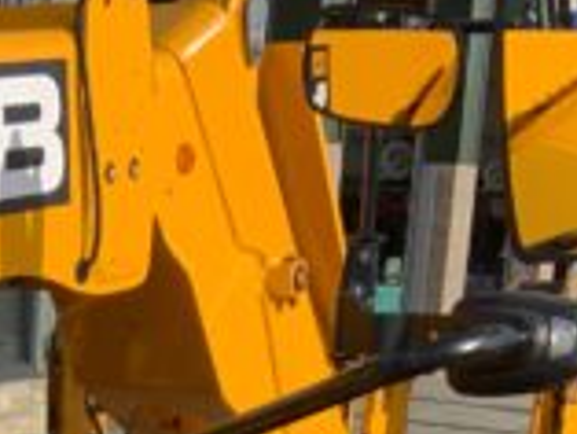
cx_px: -33
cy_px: 875
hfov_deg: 16.3
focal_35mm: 118
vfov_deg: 11.3
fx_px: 1968
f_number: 1.8
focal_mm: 3
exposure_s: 1/1730
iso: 16
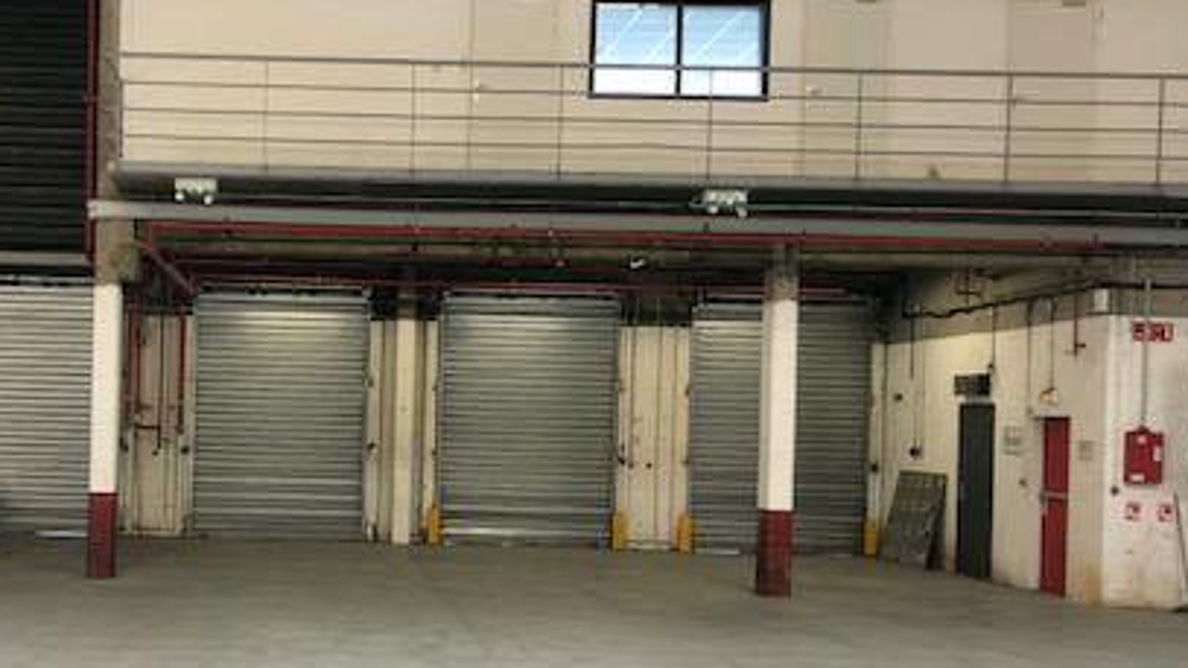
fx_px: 1512
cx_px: 292
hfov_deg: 41.6
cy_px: 438
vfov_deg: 24.8
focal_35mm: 48
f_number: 1.8
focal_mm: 4
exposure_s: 1/20
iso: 40
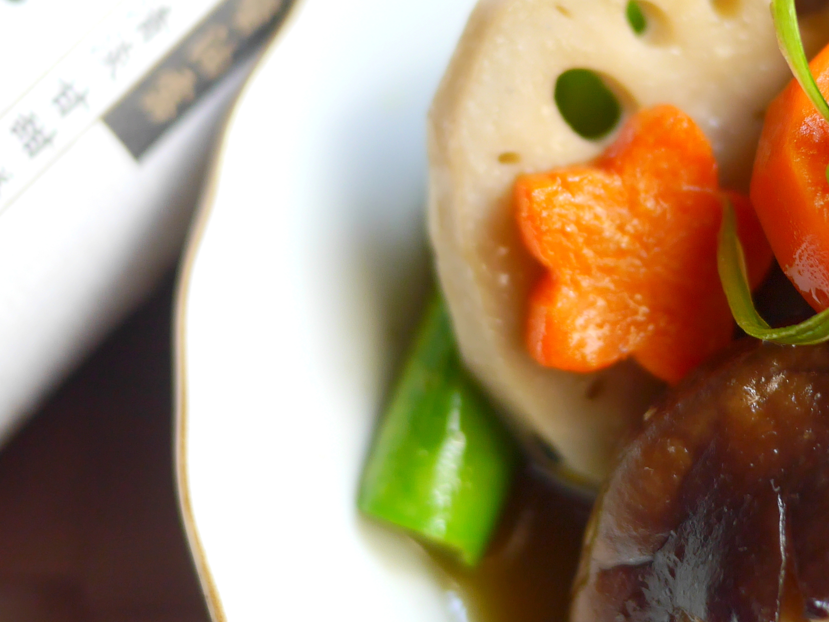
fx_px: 2155
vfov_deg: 16.4
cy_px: 230
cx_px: 624
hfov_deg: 21.6
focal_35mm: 90
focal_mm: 20
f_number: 1.7
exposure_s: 1/200
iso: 160
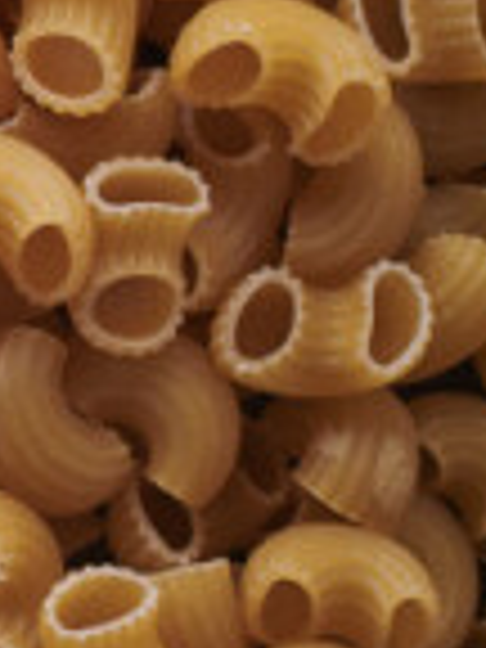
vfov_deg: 7.4
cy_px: 320
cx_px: -1210
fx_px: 4998
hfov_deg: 5.1
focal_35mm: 267
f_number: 8
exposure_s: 1/100
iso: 160
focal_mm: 50
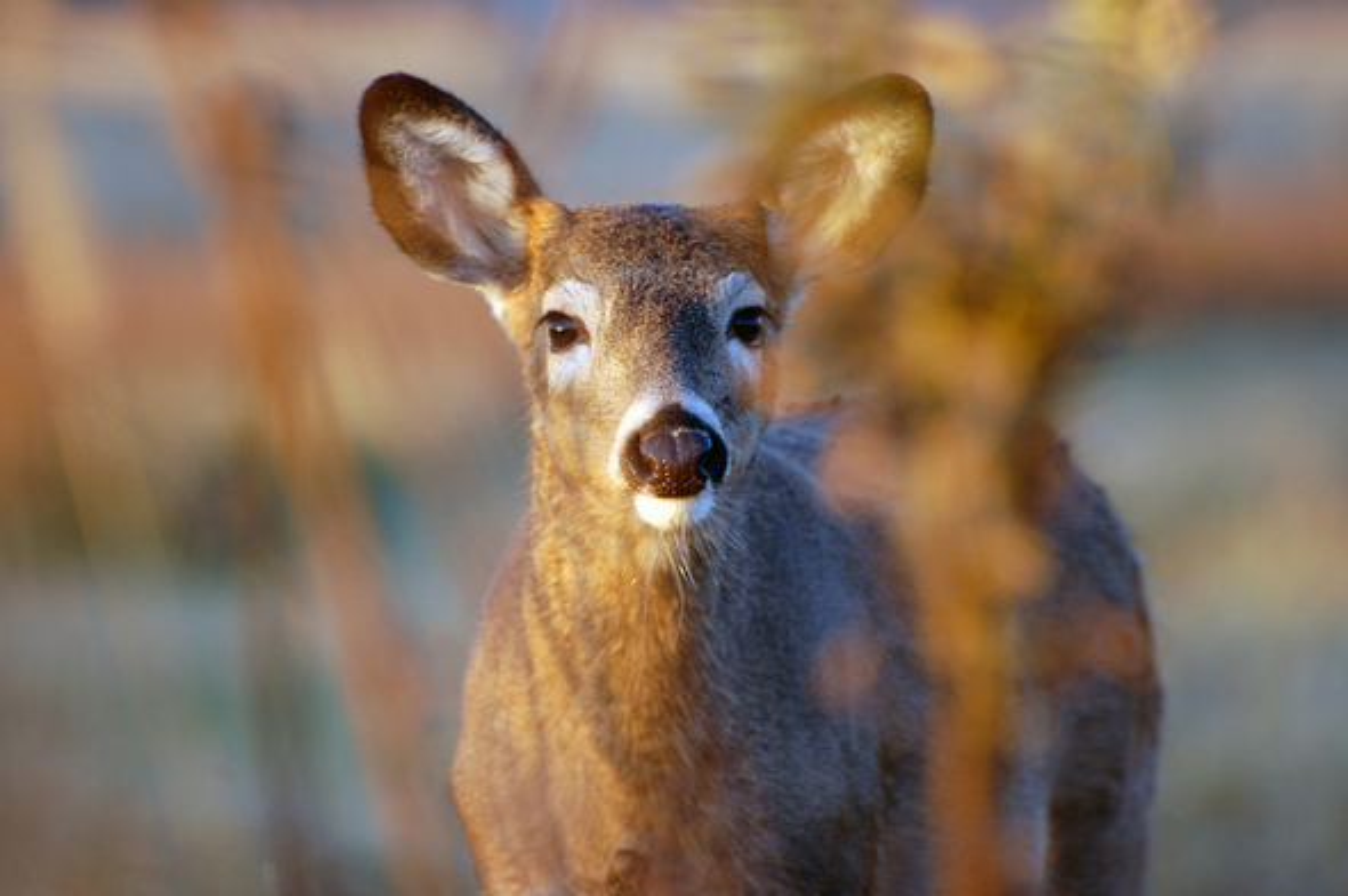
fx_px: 16831
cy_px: 448
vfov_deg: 3.0
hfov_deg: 4.6
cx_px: 674
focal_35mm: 450
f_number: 5.6
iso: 400
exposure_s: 1/160
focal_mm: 300
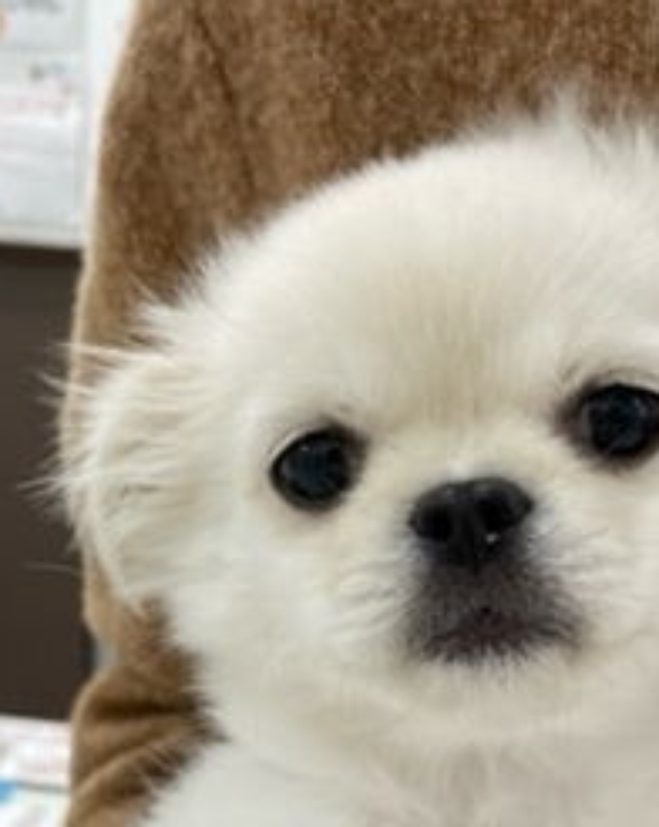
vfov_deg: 29.6
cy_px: 696
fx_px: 1515
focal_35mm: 62
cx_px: 272
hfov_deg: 24.5
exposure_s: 1/120
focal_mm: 4.2
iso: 100
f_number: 1.6
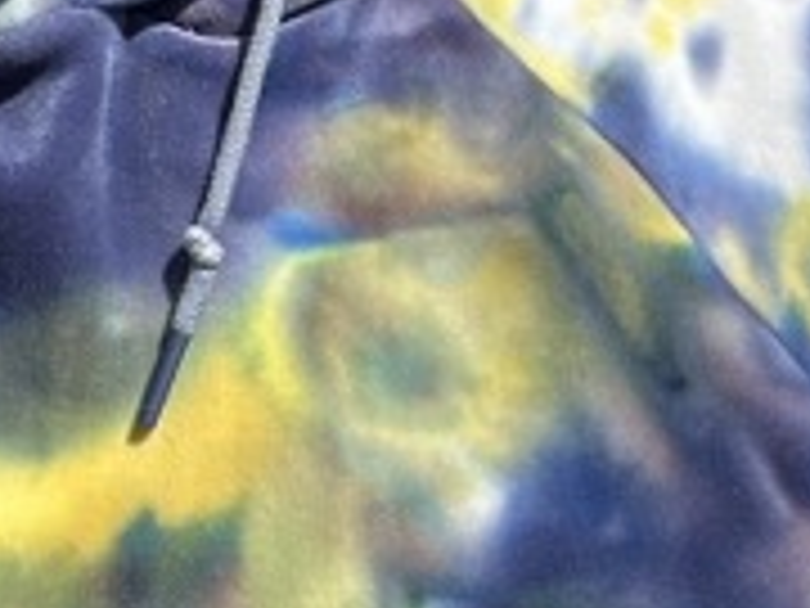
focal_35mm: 82
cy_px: -437
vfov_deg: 15.7
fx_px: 1919
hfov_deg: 23.6
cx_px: 194
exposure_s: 1/1418
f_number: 1.9
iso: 25
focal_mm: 2.69
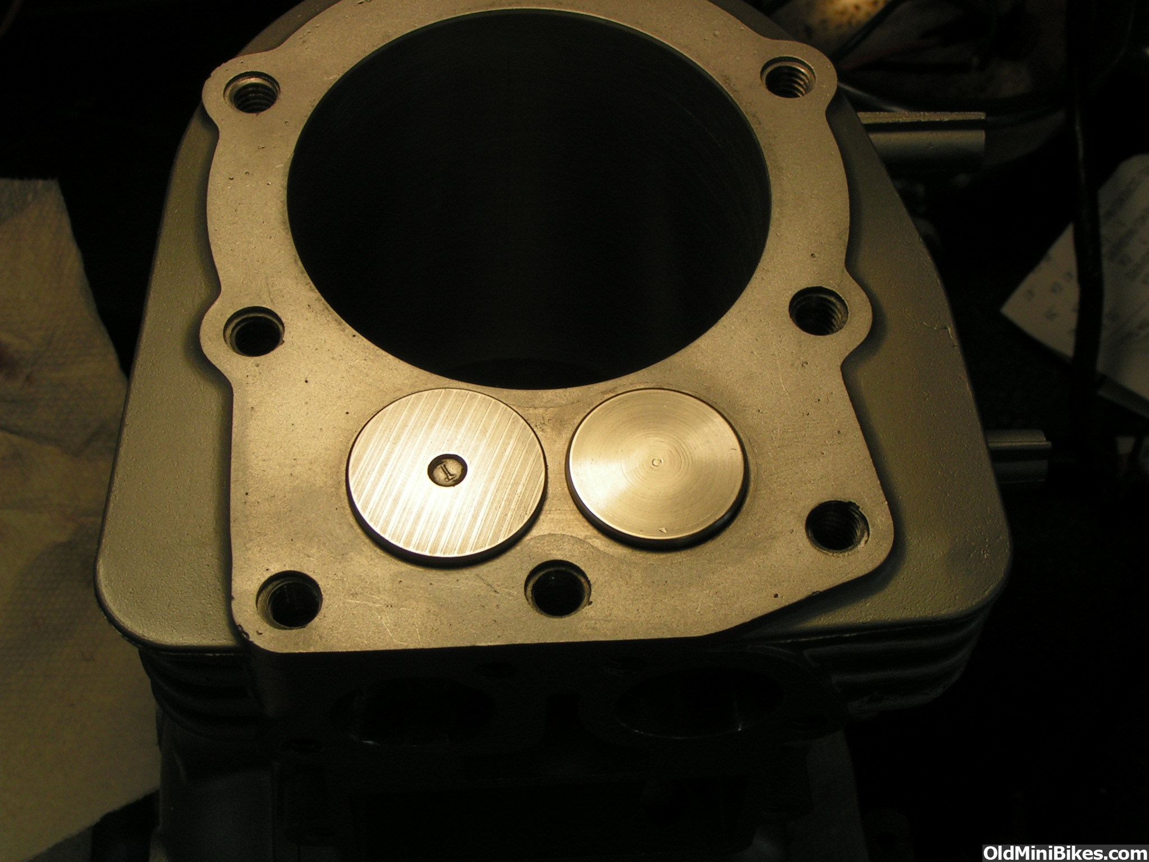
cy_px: 431
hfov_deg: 30.7
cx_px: 574
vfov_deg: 23.3
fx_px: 2091
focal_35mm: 63
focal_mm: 9.7
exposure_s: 1/60
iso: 50
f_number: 5.6
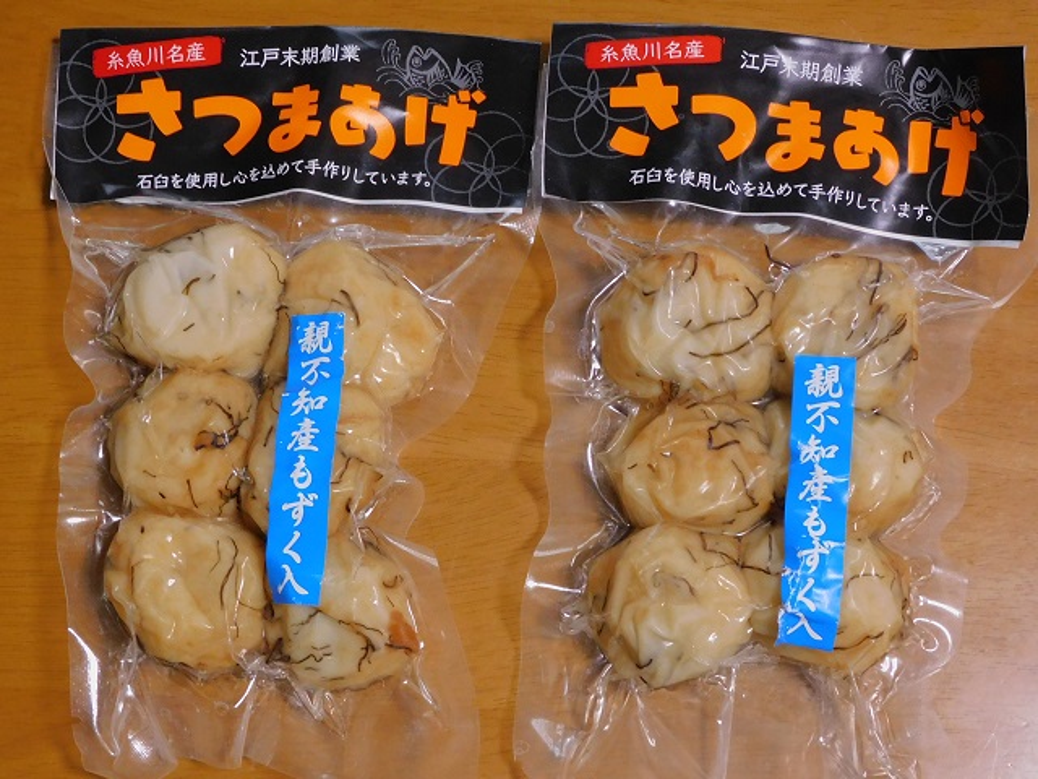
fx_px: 1649
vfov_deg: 26.6
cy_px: 390
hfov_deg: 34.9
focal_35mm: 55
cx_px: 519
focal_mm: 9.9
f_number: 4
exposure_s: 1/20
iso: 400
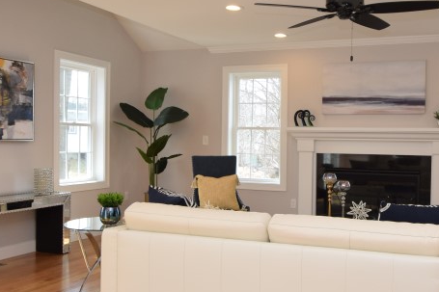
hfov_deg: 49.9
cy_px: 144
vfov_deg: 35.0
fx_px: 463
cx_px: 288
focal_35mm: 38
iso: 320
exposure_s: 1/125
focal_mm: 10
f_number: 5.6
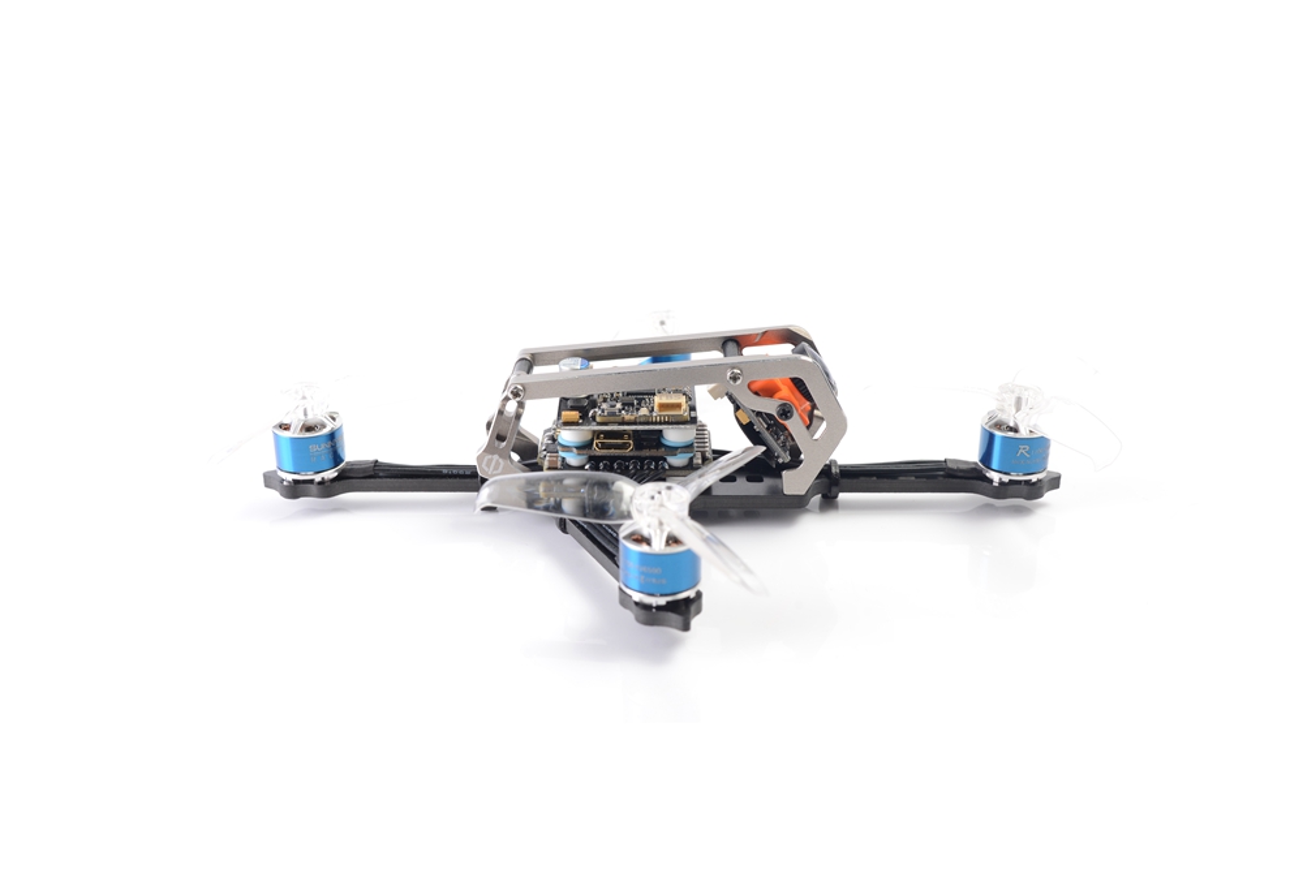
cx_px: 652
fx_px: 1267
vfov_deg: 37.9
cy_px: 434
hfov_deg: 54.4
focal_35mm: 35
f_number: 10
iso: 200
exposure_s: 1/100
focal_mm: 35
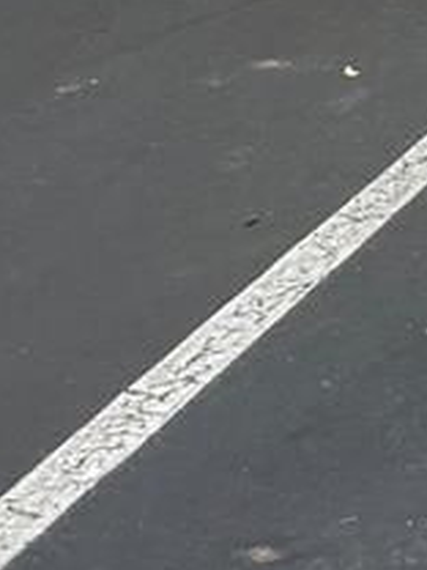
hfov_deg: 9.3
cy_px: -800
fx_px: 2467
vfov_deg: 11.1
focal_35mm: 150
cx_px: 827
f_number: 1.6
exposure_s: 1/2203
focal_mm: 5.1
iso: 32
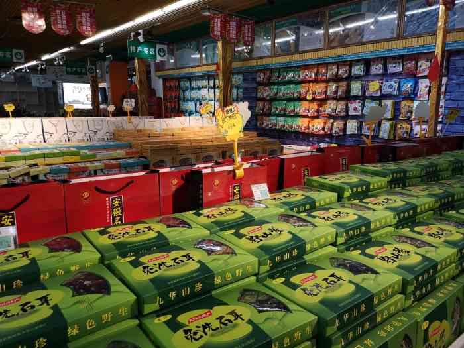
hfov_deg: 65.3
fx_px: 362
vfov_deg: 51.4
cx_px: 232
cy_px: 174
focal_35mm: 27
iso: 64
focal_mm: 3.95
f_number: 1.8
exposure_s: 1/100
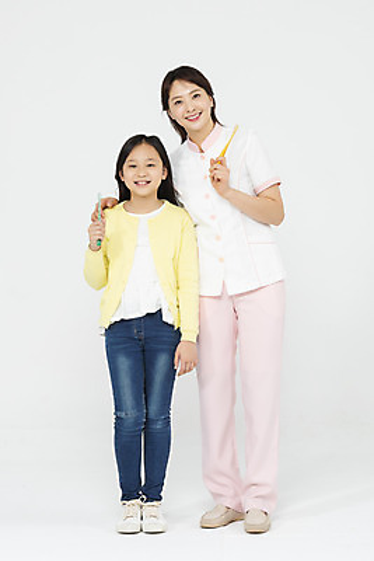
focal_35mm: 90
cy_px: 280
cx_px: 187
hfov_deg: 15.2
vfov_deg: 22.6
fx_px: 1401
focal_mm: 90
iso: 100
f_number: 16
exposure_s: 1/125
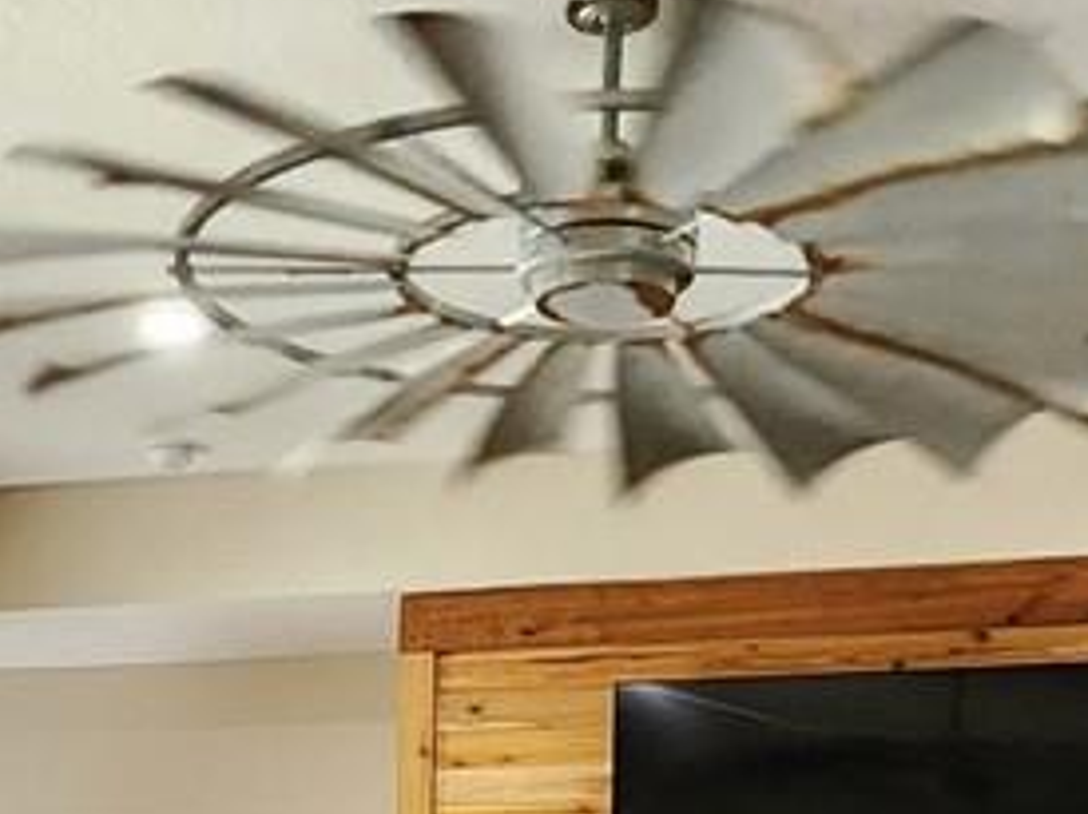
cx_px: 377
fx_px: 2387
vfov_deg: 16.5
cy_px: 1429
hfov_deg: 25.6
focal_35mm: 76
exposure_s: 1/60
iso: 400
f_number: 2.2
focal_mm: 2.2
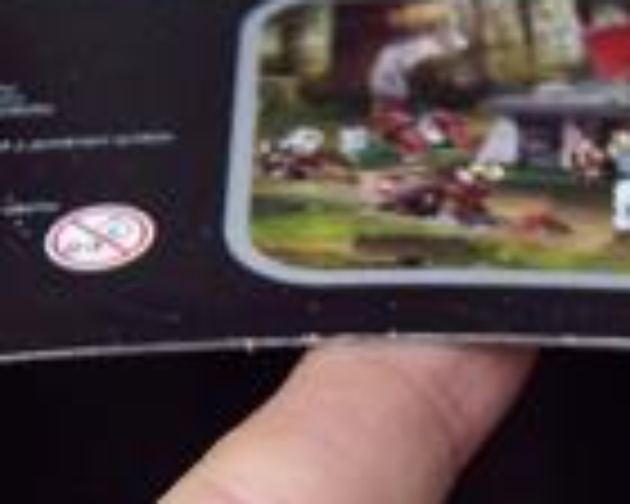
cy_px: 261
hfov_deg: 20.0
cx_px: 346
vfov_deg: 16.0
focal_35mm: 96
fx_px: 1790
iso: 400
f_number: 2.8
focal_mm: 6
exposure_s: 1/30
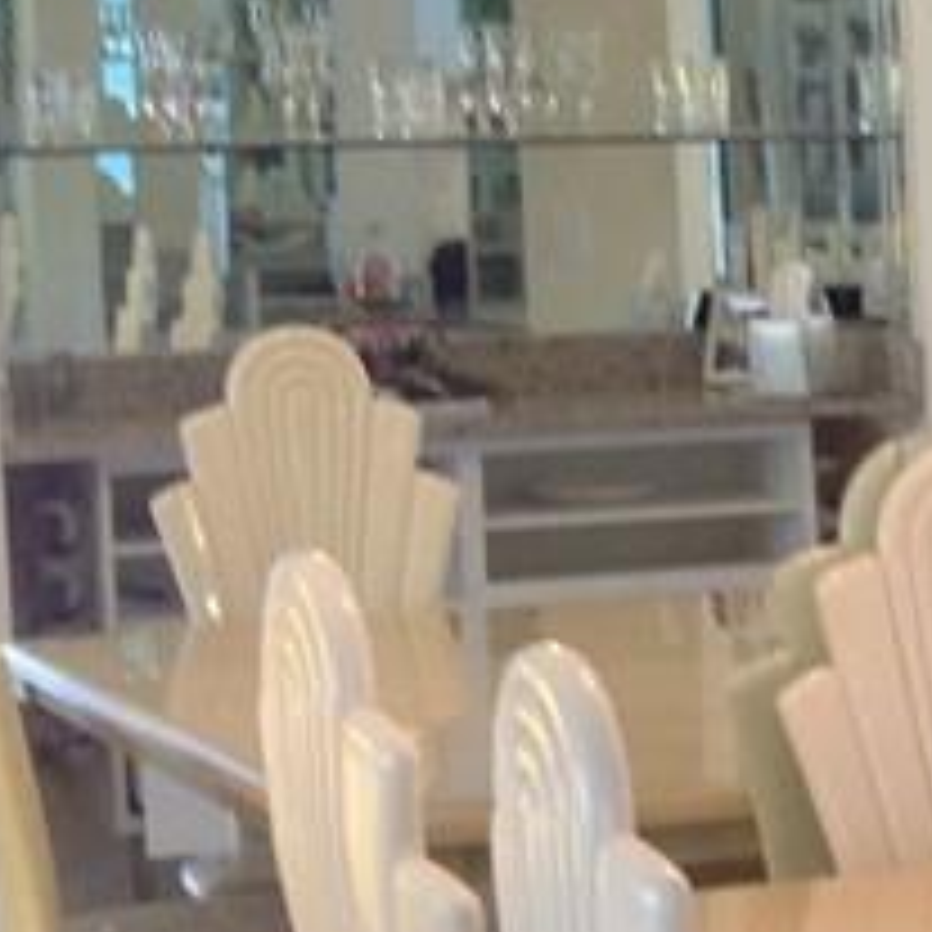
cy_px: 639
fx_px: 4661
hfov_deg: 10.2
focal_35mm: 153
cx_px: 2076
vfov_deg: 11.4
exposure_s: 1/15
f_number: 2.4
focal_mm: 4.28
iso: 80
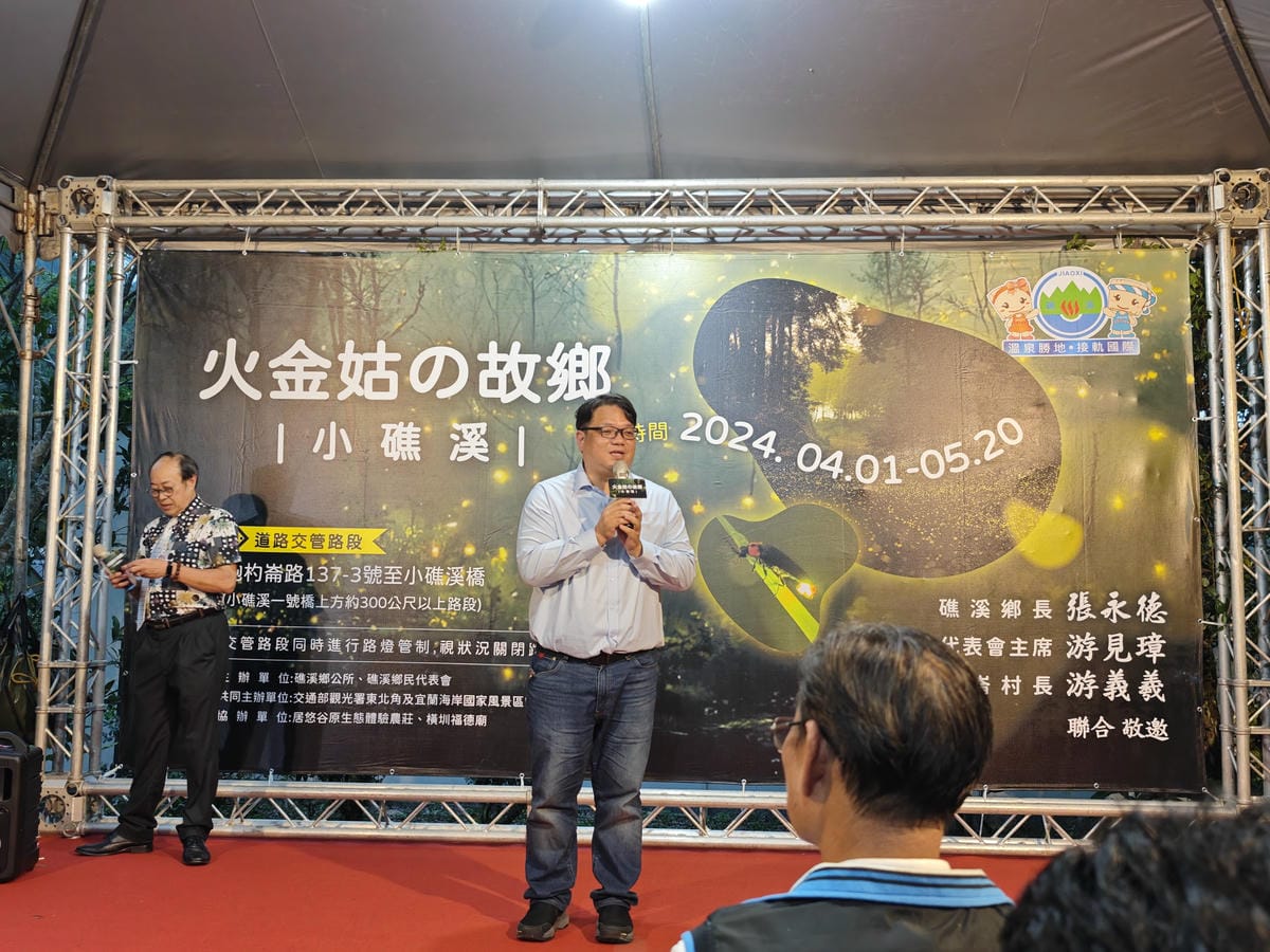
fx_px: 1284
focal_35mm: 35
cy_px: 476
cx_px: 635
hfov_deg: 52.6
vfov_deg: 40.7
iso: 303
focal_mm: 8.72
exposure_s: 1/60
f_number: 1.63
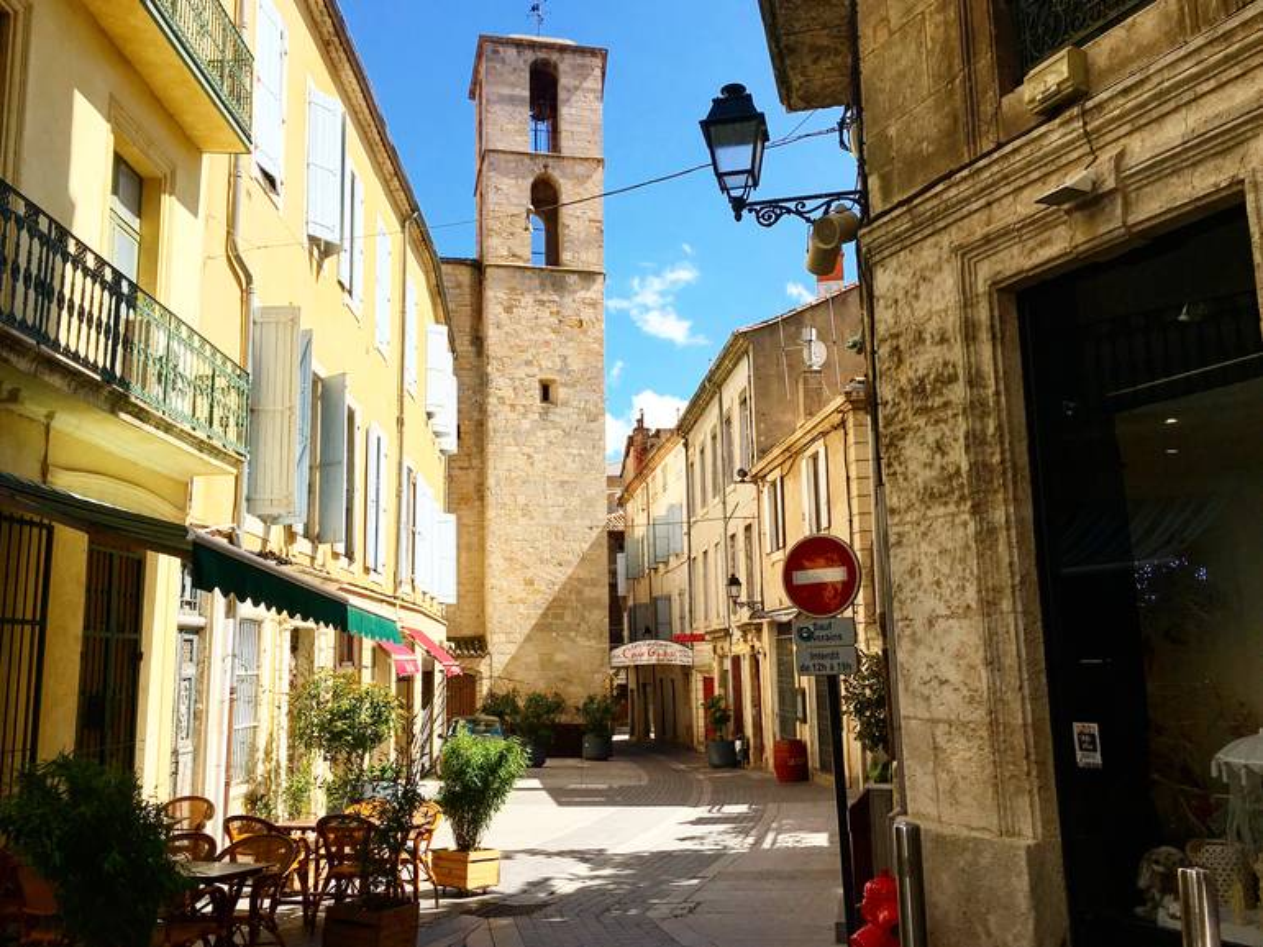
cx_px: 632
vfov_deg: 48.2
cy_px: 474
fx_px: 1058
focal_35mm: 29
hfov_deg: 61.7
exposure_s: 1/1637
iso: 25
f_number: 2.2
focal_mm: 4.15
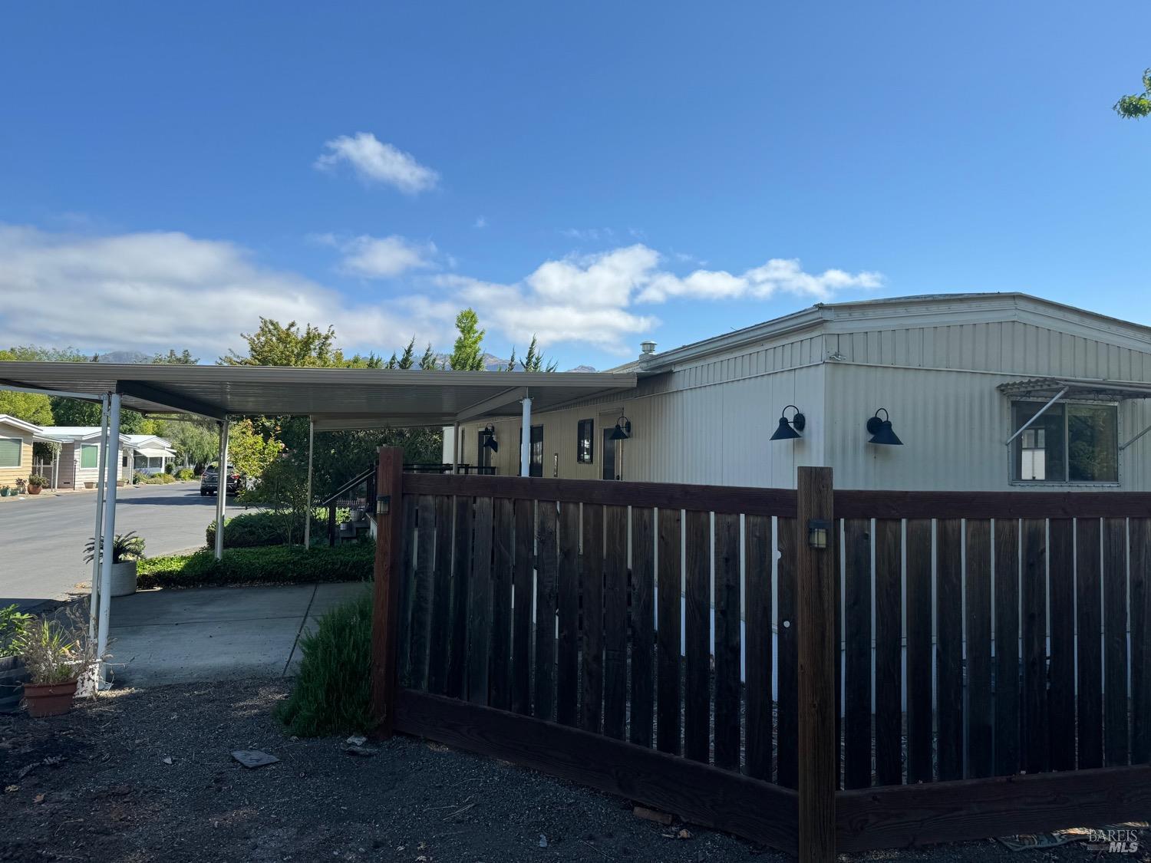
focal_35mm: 24
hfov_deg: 71.6
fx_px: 798
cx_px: 576
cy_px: 432
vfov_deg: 56.8
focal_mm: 6.76
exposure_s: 1/3597
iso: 80
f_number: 1.78
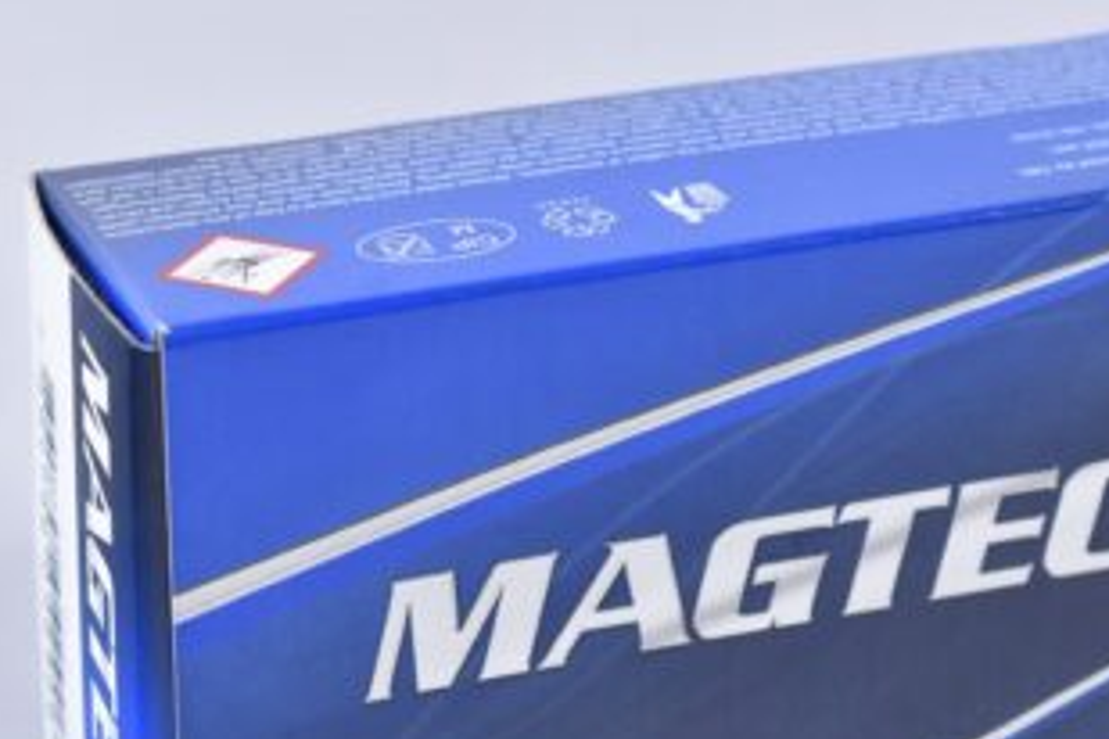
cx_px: 761
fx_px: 4928
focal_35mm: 160
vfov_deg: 8.6
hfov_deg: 12.8
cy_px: 474
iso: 640
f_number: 5.6
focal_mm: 55
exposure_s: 1/50
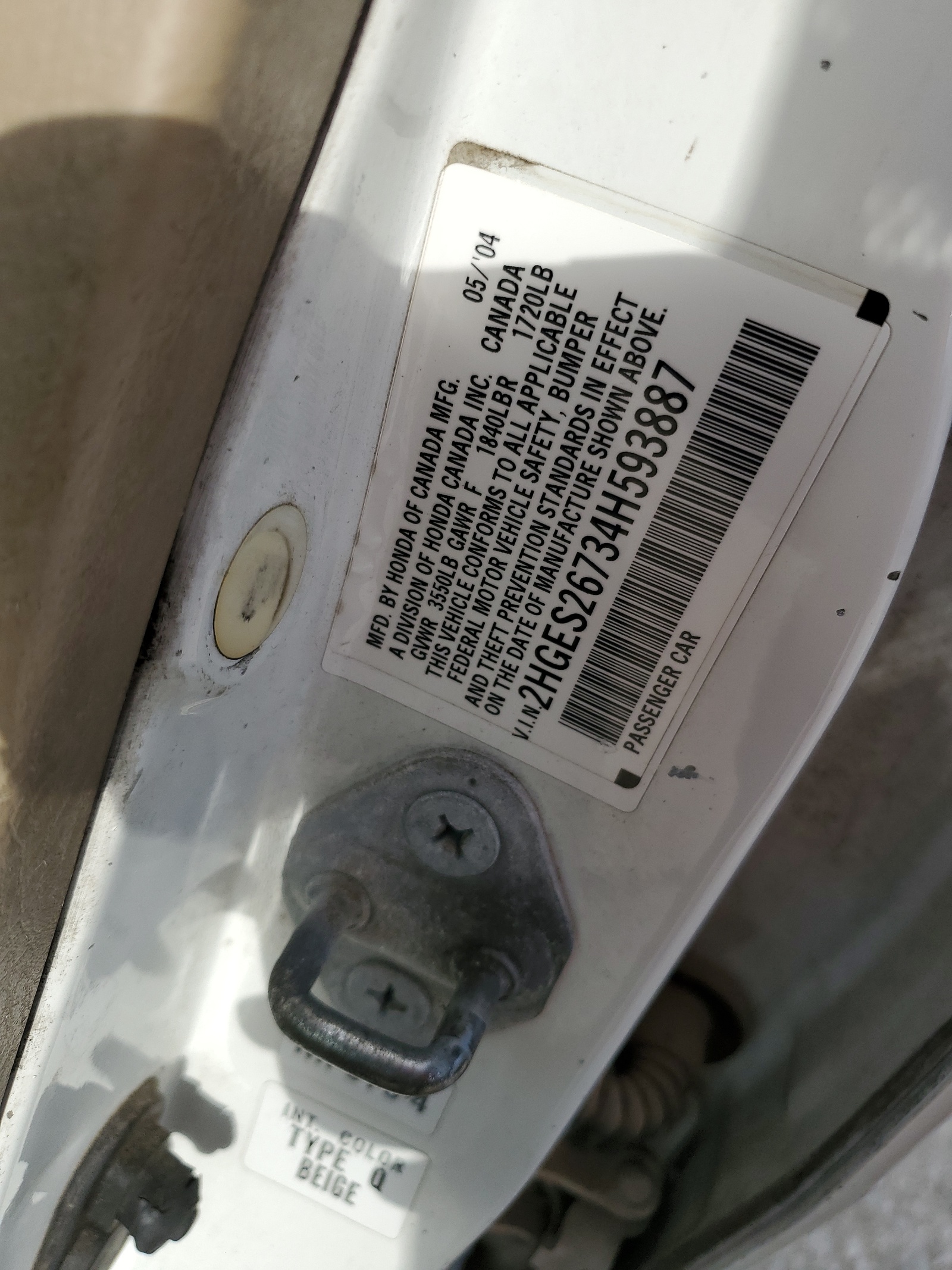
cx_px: 476
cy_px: 635
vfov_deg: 67.3
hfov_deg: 53.1
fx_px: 953
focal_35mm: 26
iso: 50
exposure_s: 1/2000
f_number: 1.5
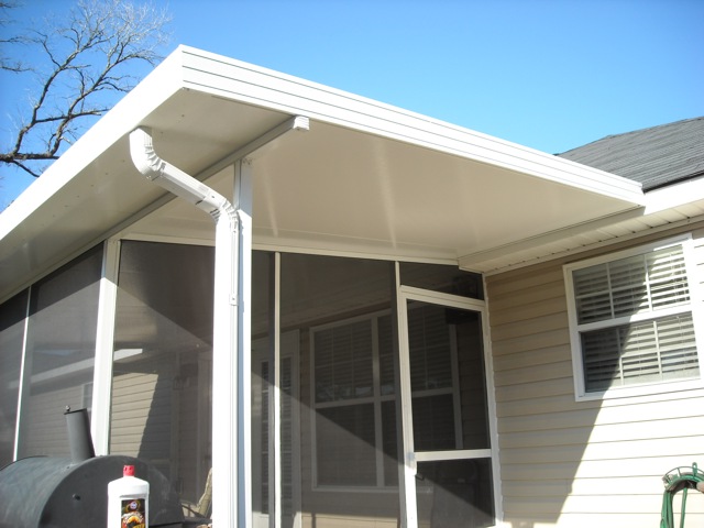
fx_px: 712
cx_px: 352
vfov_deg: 40.7
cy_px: 264
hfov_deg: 52.6
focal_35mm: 35
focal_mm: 5.7
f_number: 2.8
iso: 64
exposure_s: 1/438
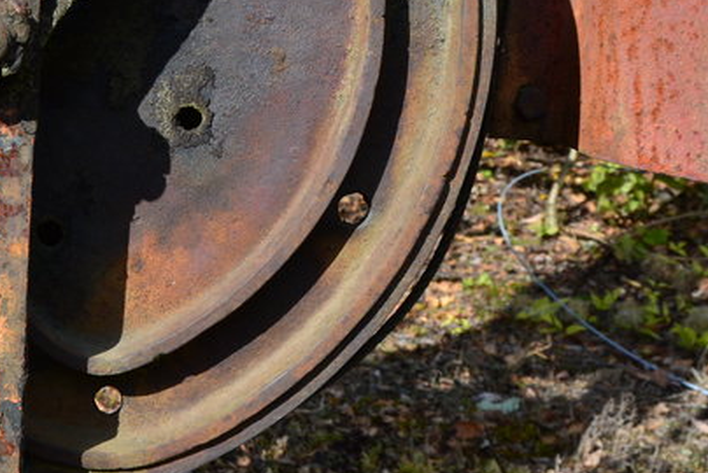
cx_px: 77
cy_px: -9
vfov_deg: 15.1
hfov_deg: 22.3
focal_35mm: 89
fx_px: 1752
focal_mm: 20
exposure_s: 1/640
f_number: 8
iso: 320
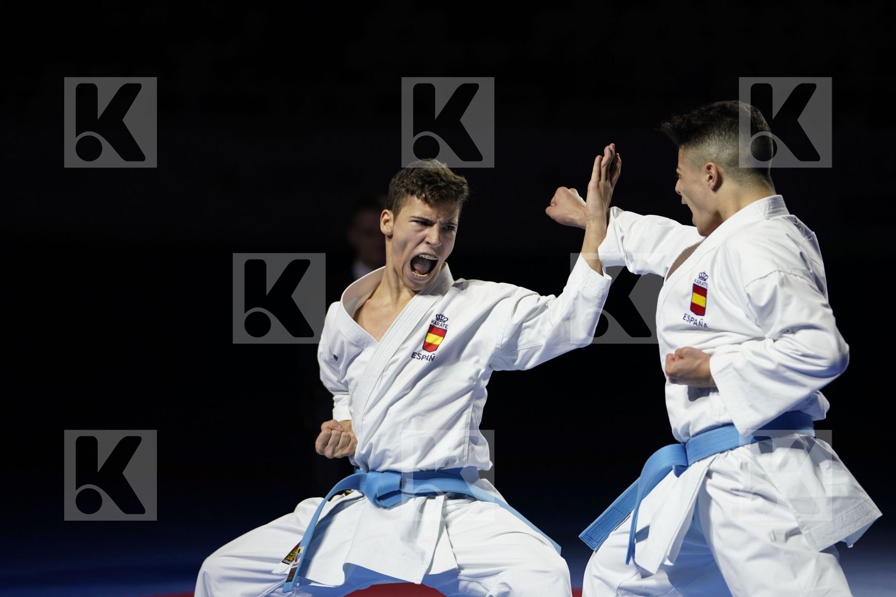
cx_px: 448
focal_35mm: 147
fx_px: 3658
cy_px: 298
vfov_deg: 9.3
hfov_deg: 14.0
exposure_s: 1/500
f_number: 2.8
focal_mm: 147
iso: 500
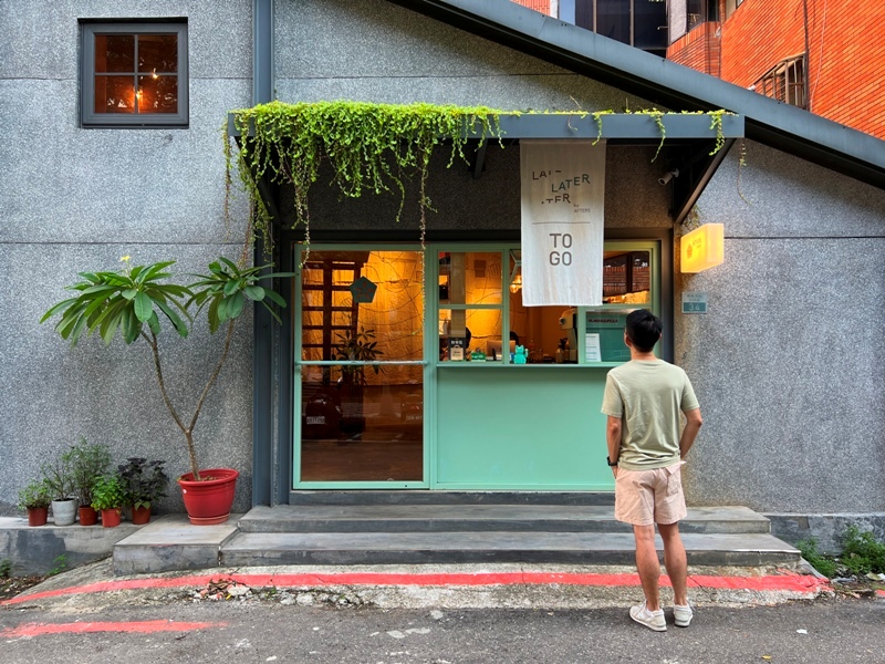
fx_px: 665
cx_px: 442
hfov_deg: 67.3
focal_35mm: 26
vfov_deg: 53.1
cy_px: 332
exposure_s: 1/121
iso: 64
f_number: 1.5
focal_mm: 5.7
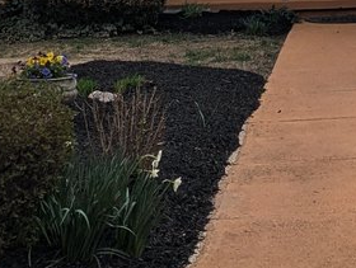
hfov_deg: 14.1
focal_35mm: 129
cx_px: 558
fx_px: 1329
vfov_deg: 10.7
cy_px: -242
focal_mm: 6.81
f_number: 1.85
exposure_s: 1/5376
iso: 48
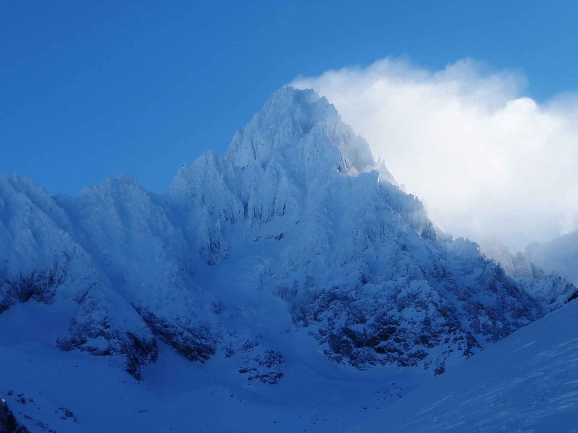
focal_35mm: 111
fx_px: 1853
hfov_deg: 17.7
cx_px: 289
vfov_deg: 13.3
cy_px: 216
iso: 100
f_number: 5.3
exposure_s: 1/500
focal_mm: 18.2
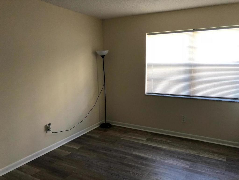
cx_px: 120
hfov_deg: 63.4
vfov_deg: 49.8
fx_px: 193
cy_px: 90
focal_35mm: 28
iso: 32
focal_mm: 4
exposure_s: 1/30
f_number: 1.8
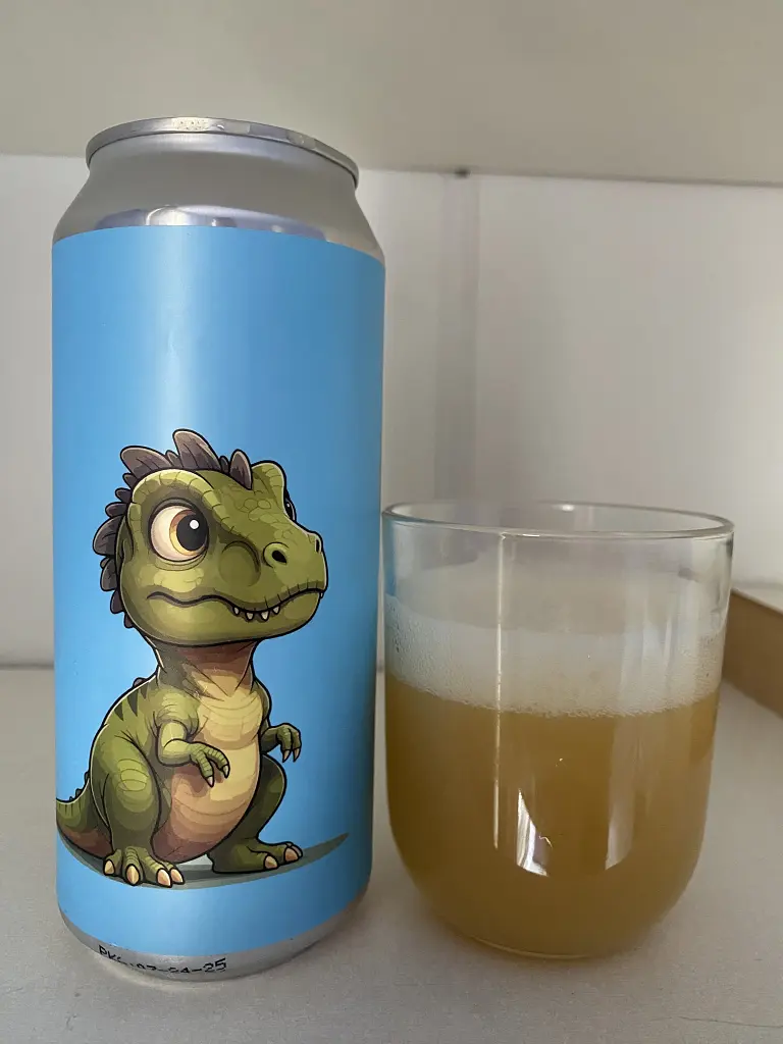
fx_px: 754
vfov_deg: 69.4
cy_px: 522
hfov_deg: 54.9
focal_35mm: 25
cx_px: 392
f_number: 1.8
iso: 320
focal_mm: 4.25
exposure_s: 1/60
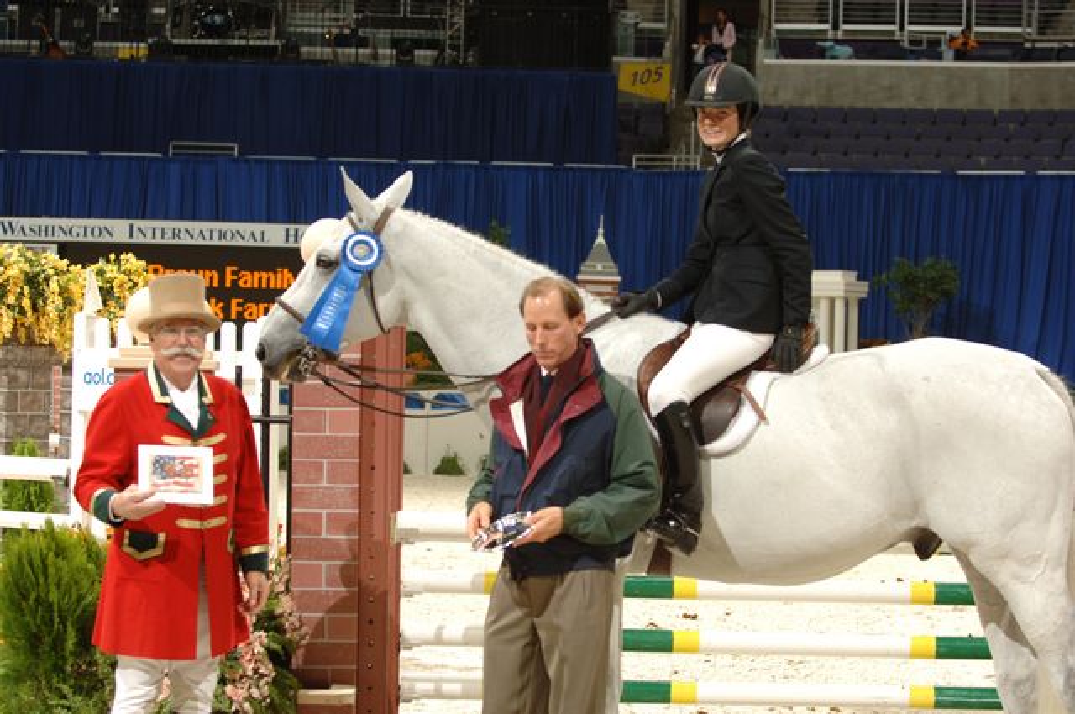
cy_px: 357
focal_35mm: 105
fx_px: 3131
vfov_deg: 13.0
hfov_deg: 19.5
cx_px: 538
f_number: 4
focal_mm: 70
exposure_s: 1/250
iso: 200
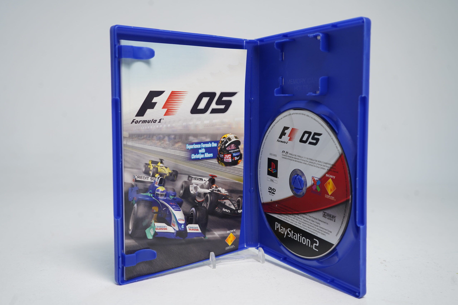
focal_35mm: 35
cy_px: 152
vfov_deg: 37.9
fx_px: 445
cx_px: 229
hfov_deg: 54.4
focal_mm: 35
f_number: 6.3
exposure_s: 1/40
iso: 400
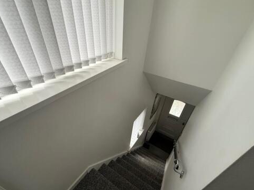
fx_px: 125
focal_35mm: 17
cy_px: 105
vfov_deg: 74.5
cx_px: 116
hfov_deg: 90.8
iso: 250
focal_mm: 2.22
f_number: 2.2
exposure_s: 1/99
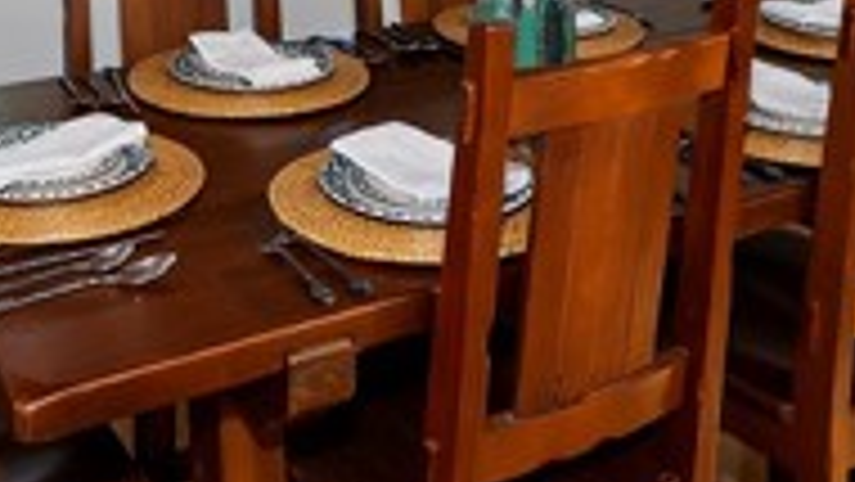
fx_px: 1202
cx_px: 333
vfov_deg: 19.2
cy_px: -286
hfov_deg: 39.0
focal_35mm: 53
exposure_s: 1/30
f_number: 8
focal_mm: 10
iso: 400
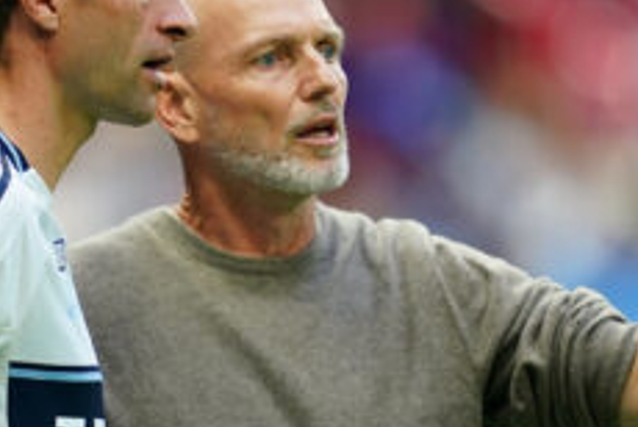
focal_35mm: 1094
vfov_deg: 1.3
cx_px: 227
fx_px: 19413
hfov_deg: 1.9
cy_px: 183
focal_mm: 400
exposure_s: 1/800
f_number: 2.8
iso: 1250
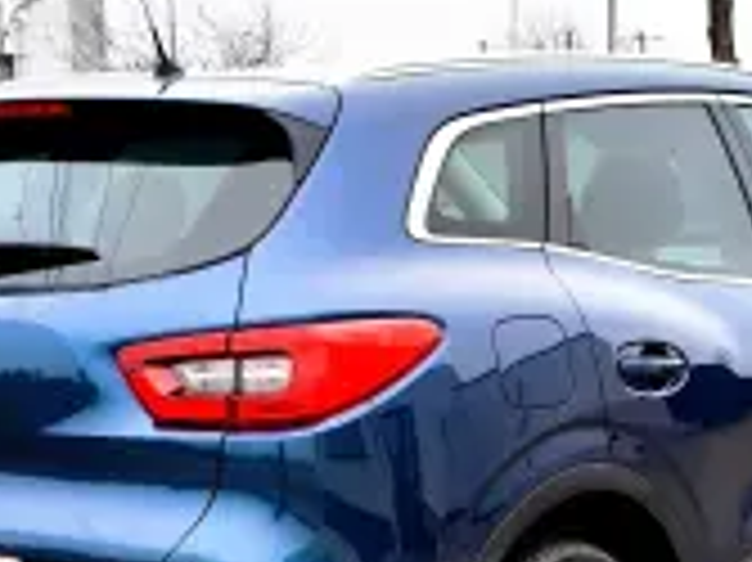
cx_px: 396
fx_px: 2149
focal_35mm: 99
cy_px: 486
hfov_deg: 19.8
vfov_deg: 14.8
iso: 50
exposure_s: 1/148
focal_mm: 6.14
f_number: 1.65
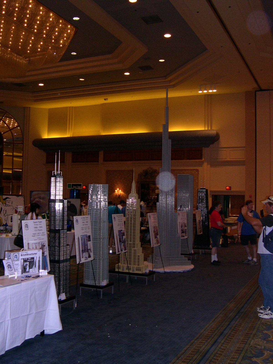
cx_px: 136
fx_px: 400
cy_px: 182
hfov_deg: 37.7
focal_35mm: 38
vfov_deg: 49.0
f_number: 2.8
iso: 400
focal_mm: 8
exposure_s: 1/60
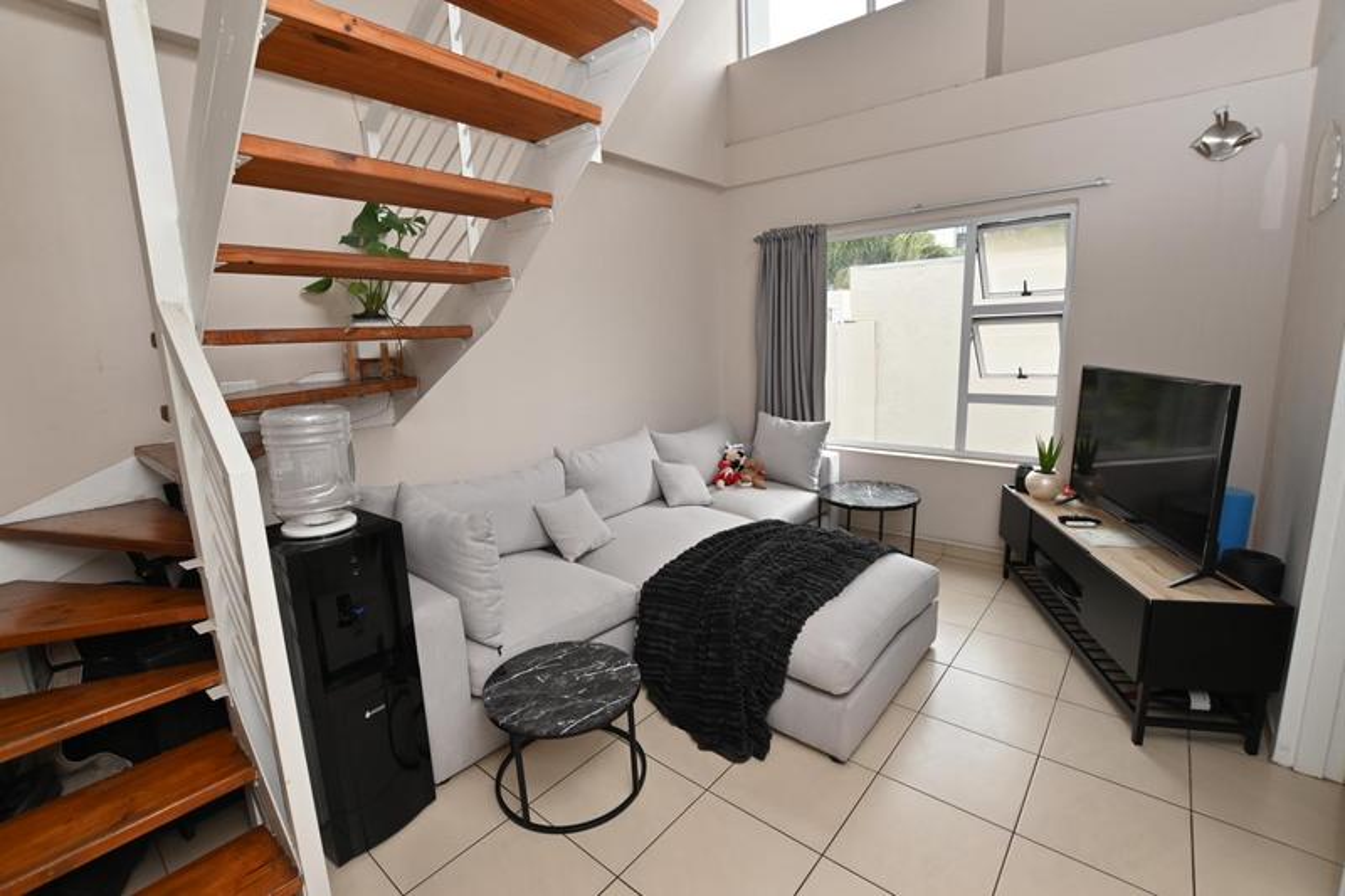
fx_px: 560
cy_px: 448
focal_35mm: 15
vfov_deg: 77.3
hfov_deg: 100.4
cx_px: 672
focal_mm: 10
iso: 200
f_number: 5.6
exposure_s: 1/100
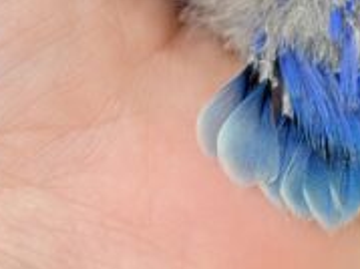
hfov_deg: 10.6
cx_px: 326
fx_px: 1933
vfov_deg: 8.0
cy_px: 60
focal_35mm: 186
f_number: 1.6
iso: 64
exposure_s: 1/50
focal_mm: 5.96
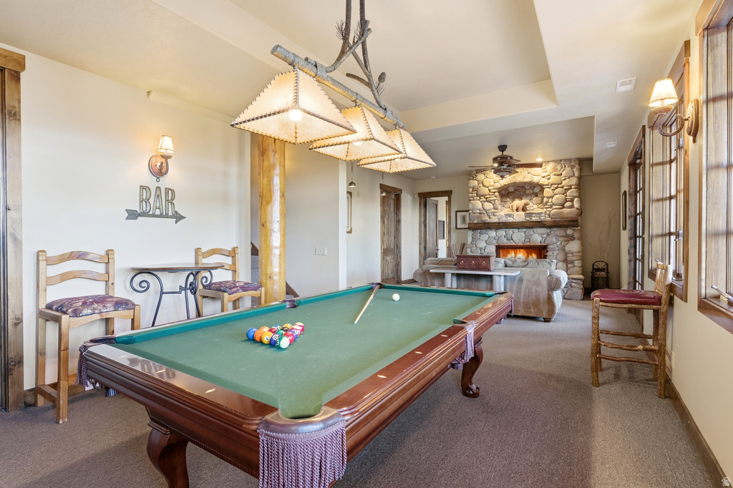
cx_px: 366
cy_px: 244
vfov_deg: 70.7
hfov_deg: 93.6
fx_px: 344
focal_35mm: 17
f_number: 5.6
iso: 500
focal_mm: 16.9
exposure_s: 1/1600
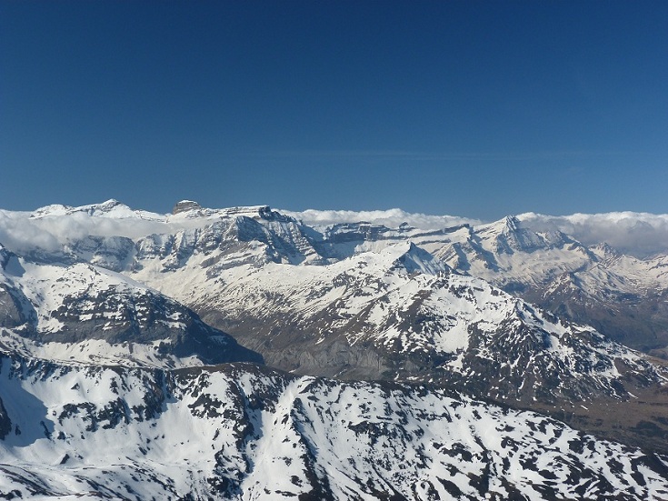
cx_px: 334
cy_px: 250
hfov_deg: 43.0
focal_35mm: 44
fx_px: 849
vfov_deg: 32.9
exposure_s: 1/250
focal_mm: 7.9
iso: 80
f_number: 4.5
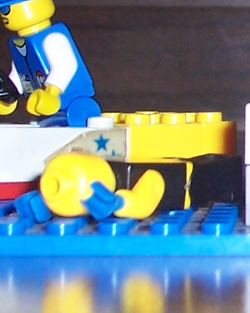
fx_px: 1767
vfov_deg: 10.1
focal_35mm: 191
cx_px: 502
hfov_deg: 7.7
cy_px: 78
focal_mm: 7
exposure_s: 1/60
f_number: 3
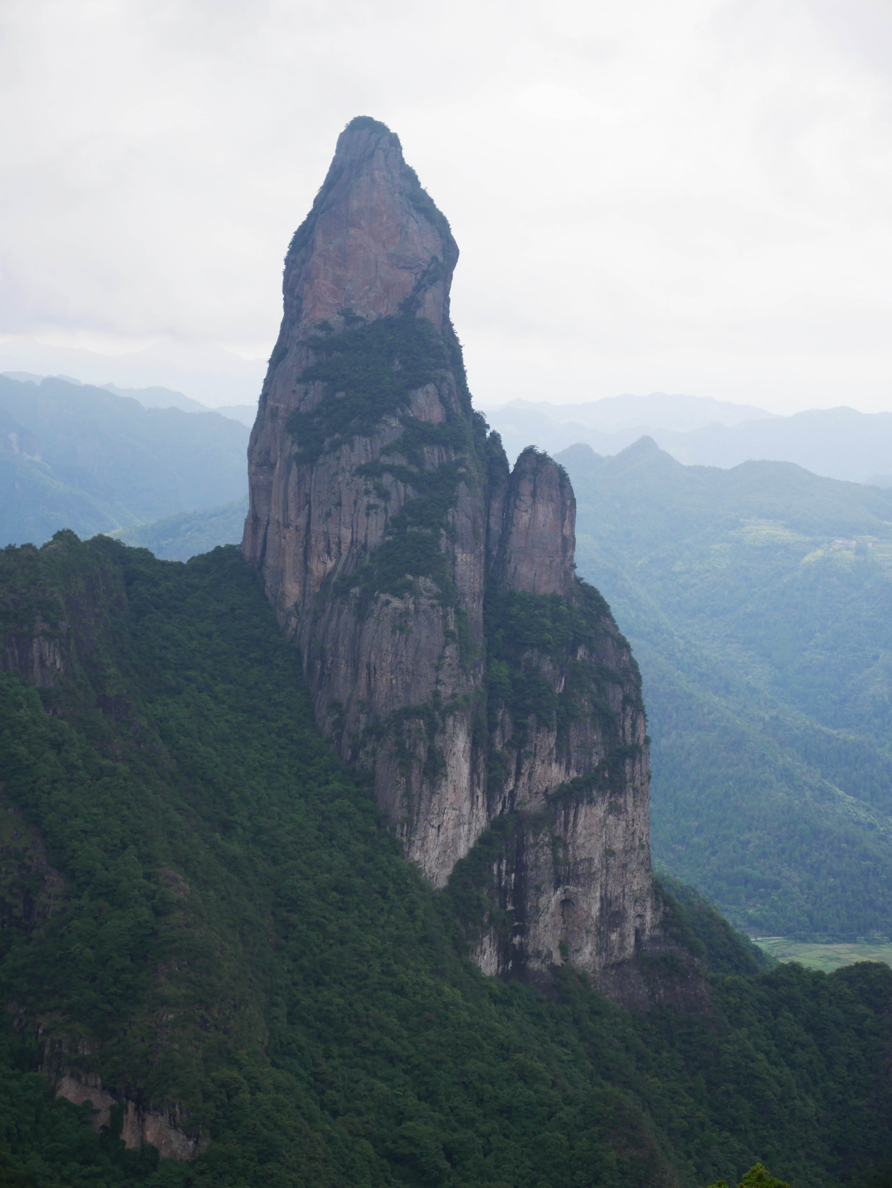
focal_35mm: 84
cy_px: 594
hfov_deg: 17.6
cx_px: 446
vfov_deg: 23.3
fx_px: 2884
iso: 200
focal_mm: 42
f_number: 6.3
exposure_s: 1/200
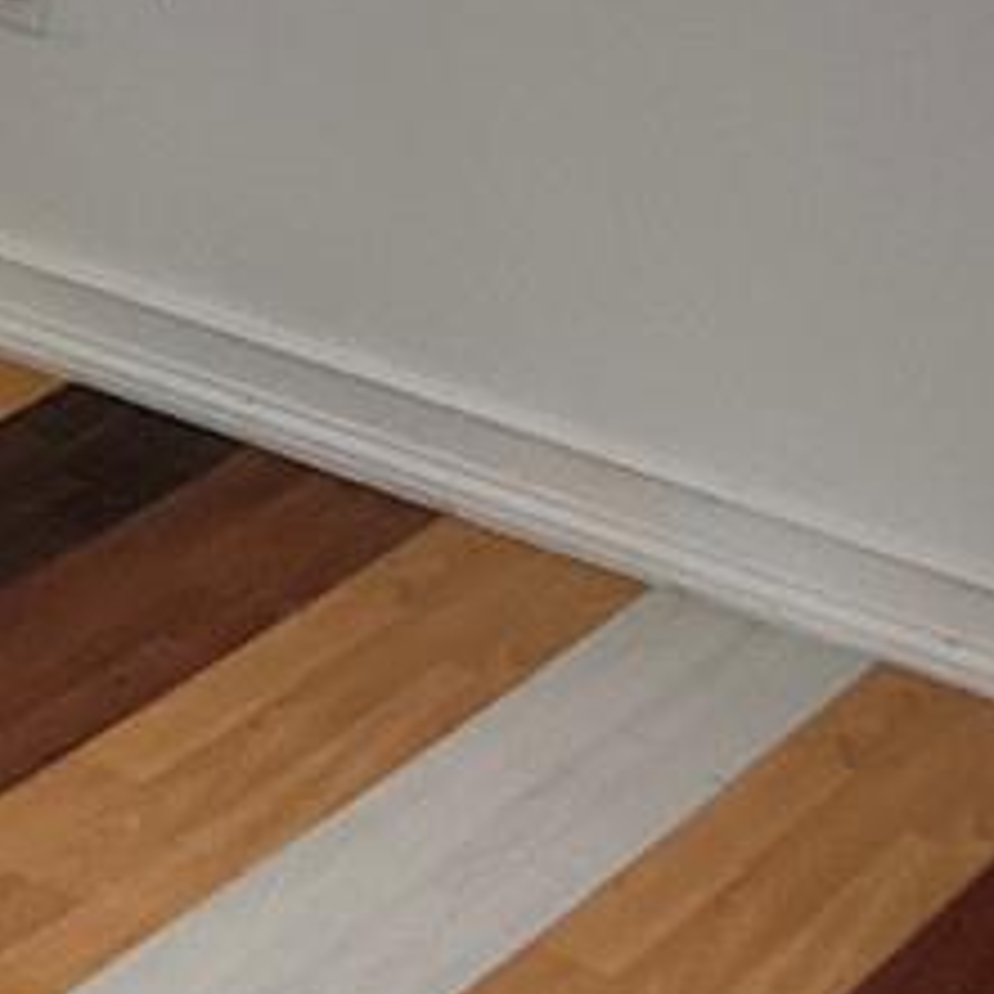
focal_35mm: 139
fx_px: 4516
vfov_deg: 12.1
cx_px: -499
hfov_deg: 12.0
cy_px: -418
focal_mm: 3
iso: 125
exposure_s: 1/60
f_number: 1.8
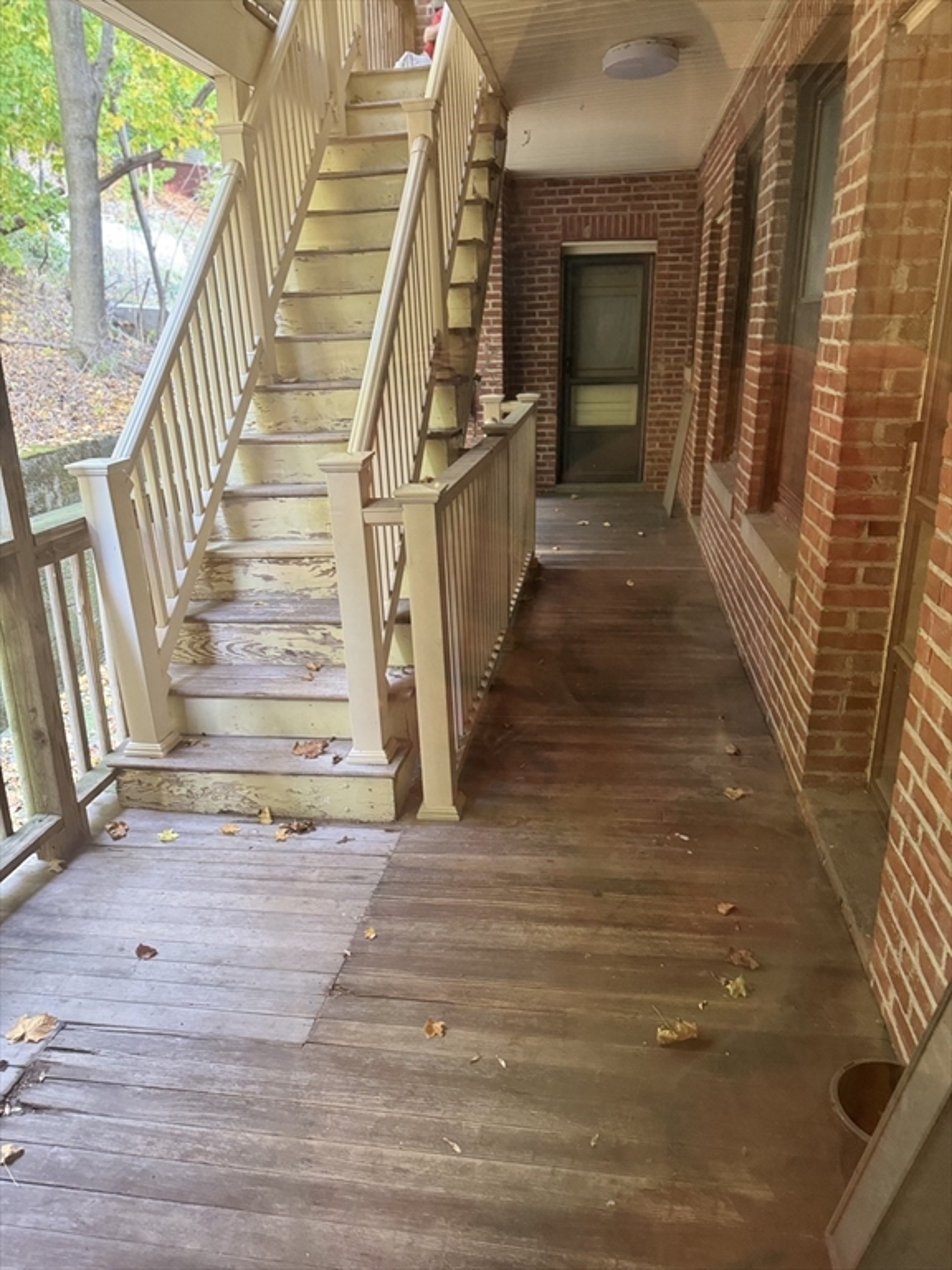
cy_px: 635
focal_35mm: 24
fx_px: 880
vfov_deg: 71.6
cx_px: 476
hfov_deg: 56.8
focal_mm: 6.76
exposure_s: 1/60
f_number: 1.78
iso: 400
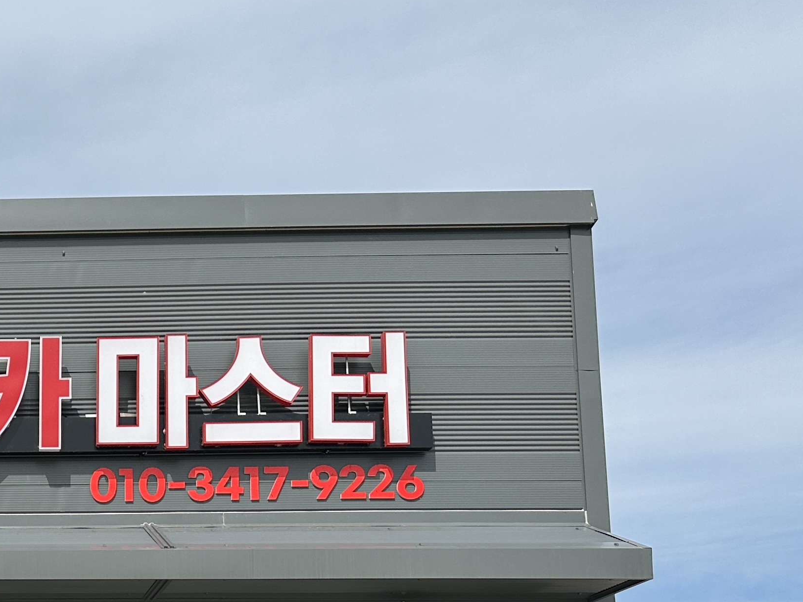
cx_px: -131
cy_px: 672
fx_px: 1369
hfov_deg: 28.8
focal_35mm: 59
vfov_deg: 23.2
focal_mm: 6.86
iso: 80
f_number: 1.78
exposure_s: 1/5263
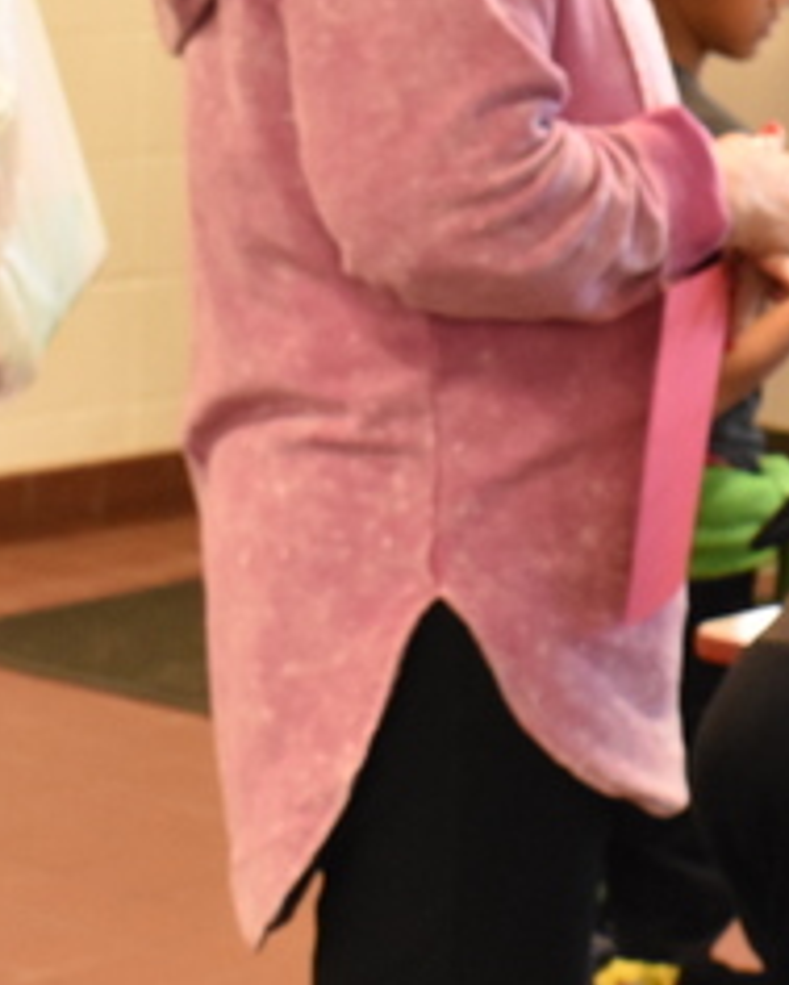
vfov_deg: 13.4
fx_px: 4171
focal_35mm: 143
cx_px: 1219
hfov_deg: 10.4
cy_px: 205
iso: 2200
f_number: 7.1
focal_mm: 30
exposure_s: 1/50
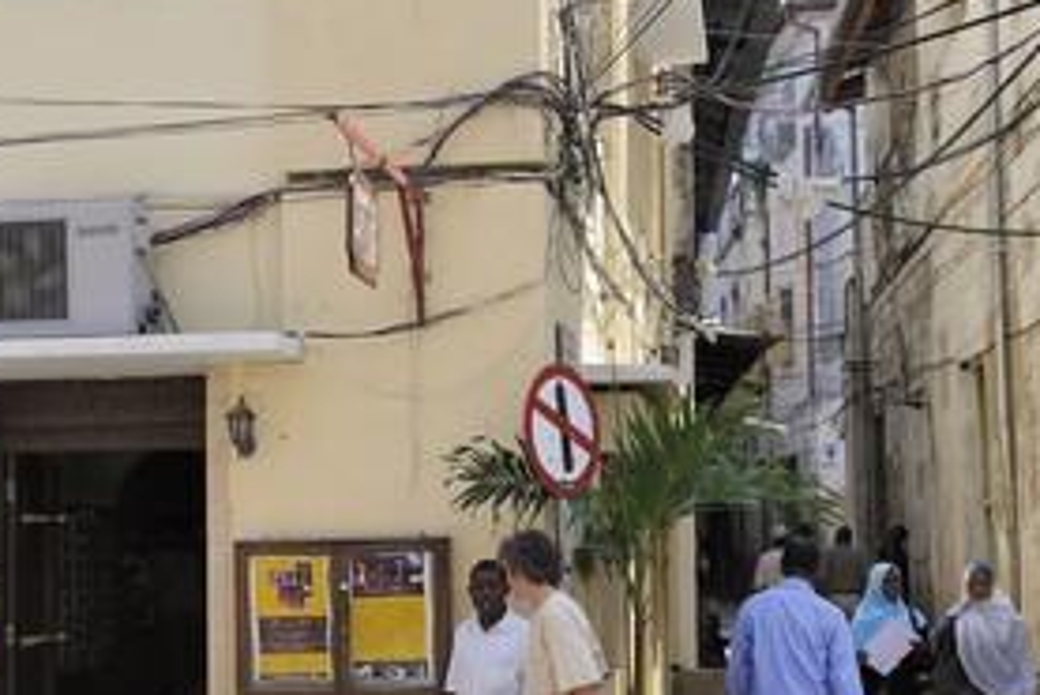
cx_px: 432
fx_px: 1532
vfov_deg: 25.4
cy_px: 485
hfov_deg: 37.4
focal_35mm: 53
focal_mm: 35
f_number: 8
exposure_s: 1/200
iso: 200
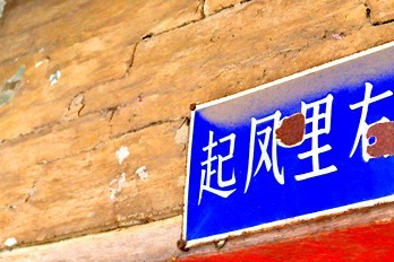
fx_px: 963
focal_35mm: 88
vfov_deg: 15.4
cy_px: 38
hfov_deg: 23.0
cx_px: 125
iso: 800
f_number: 4
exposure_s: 1/50
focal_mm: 24
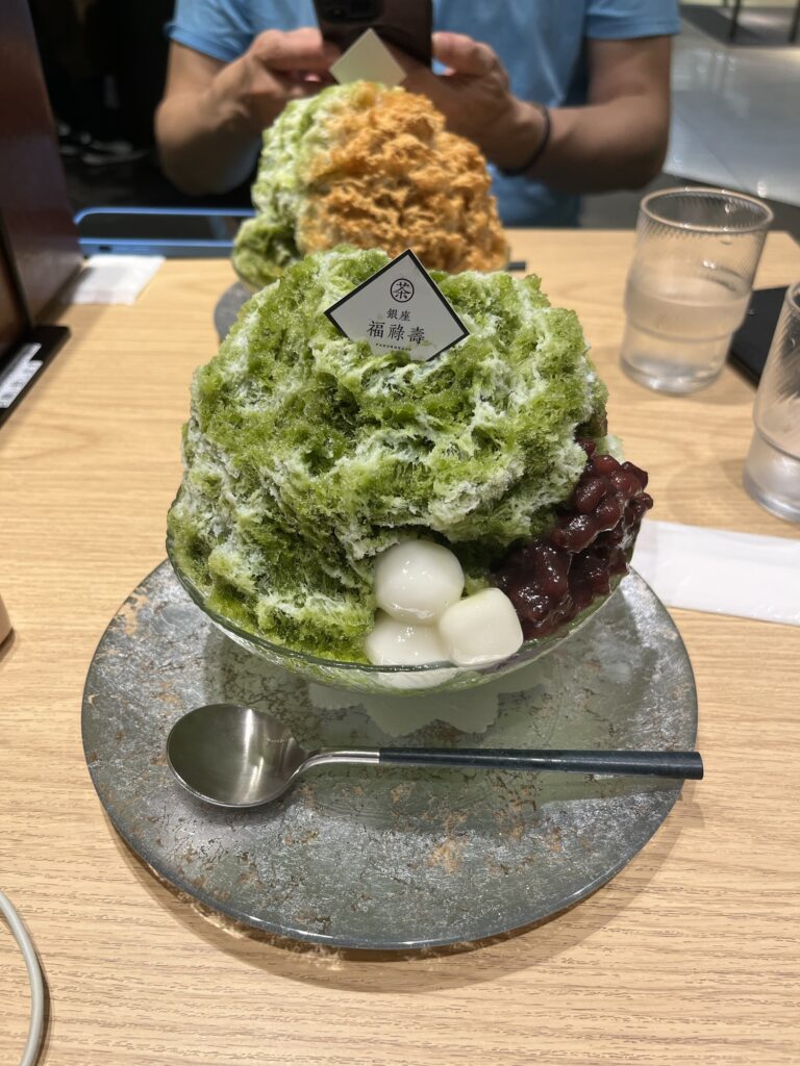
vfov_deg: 67.3
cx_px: 400
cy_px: 533
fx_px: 801
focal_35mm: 26
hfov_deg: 53.1
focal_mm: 5.1
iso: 100
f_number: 1.6
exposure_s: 1/111
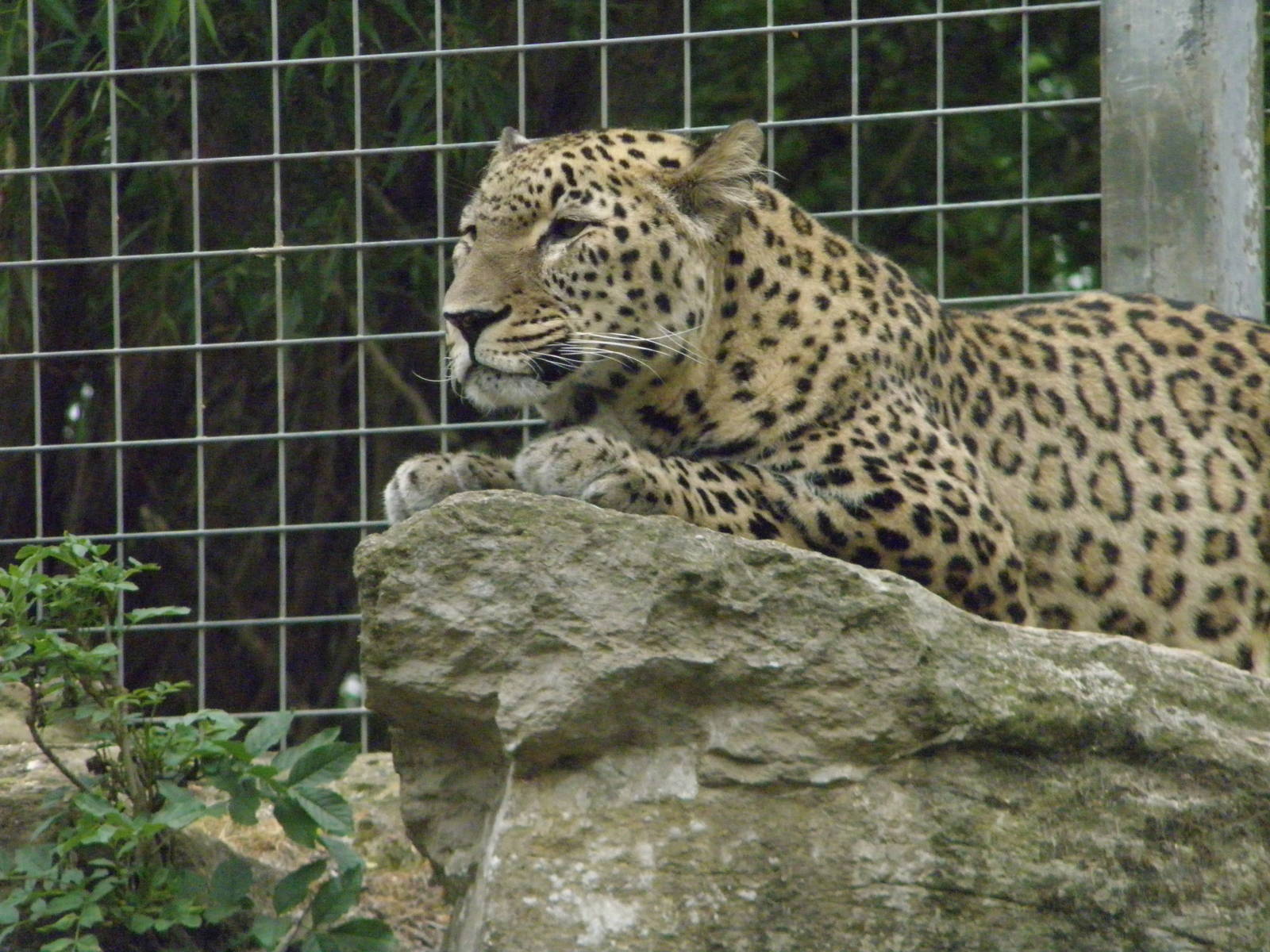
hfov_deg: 4.7
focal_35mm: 420
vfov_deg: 3.5
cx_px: 635
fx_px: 15409
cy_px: 476
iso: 800
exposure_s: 1/400
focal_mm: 75
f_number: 5.4
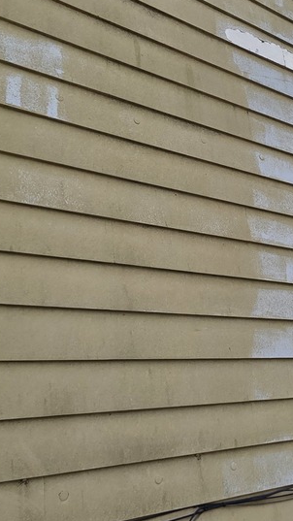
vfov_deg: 52.8
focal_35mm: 38
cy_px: 255
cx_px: 218
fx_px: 525
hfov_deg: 30.7
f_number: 1.9
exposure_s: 1/2752
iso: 40
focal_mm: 2.2
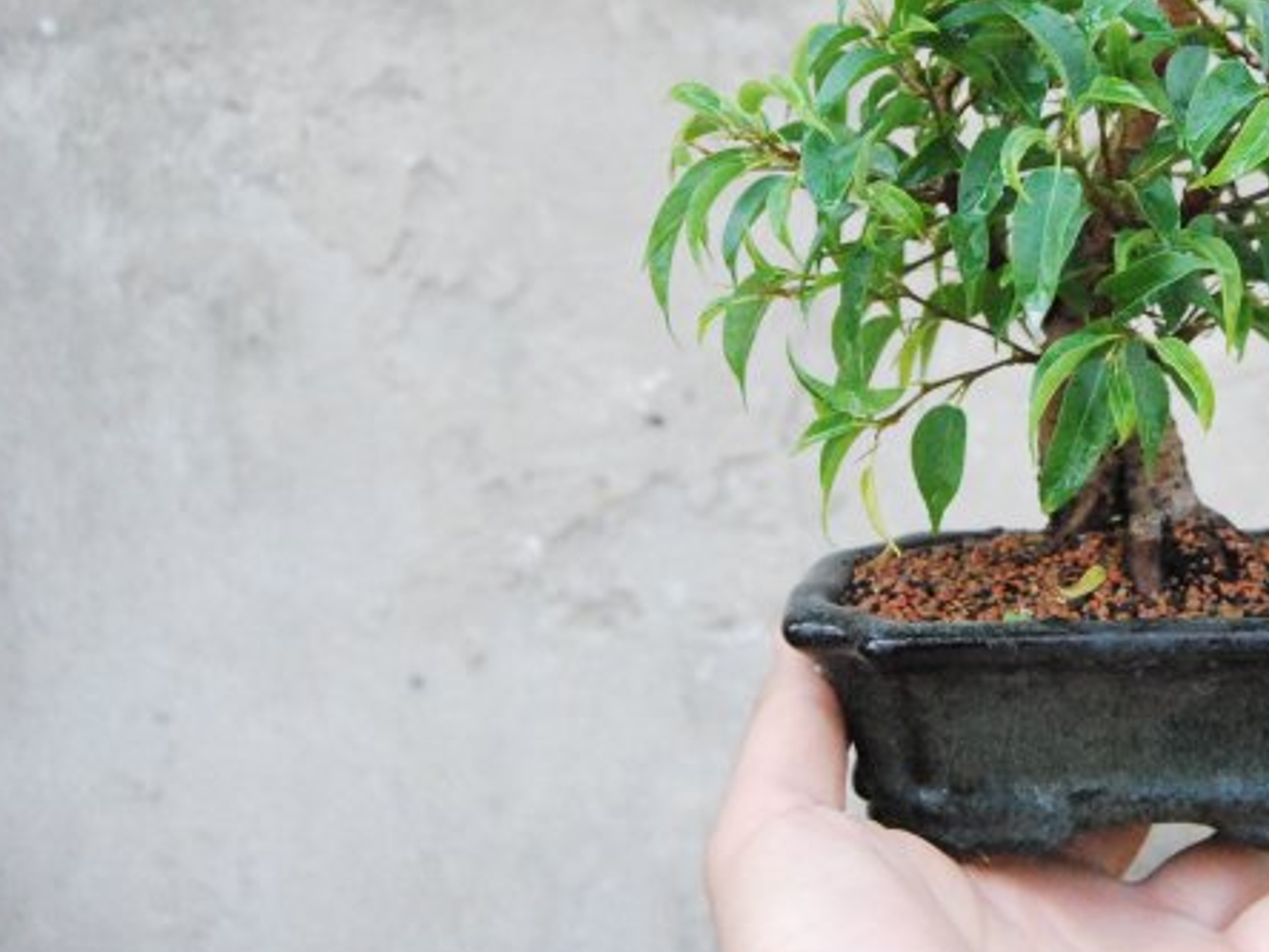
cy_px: 204
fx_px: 2195
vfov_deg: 24.1
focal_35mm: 60
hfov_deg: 30.9
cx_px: 1129
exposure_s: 1/1600
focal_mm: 23
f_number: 5
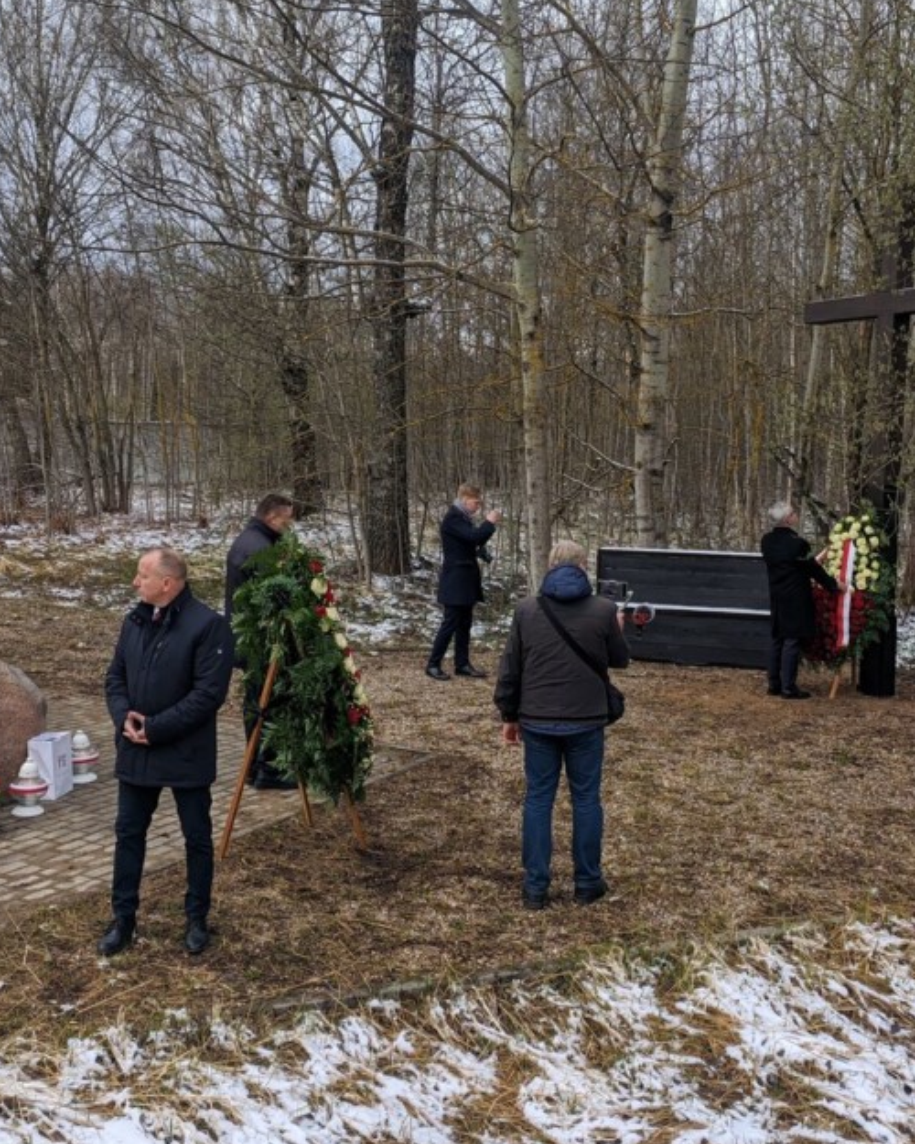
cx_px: 507
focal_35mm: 40
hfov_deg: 37.3
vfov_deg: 45.8
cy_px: 538
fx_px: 1354
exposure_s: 1/427
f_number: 2
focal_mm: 4.58
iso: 24
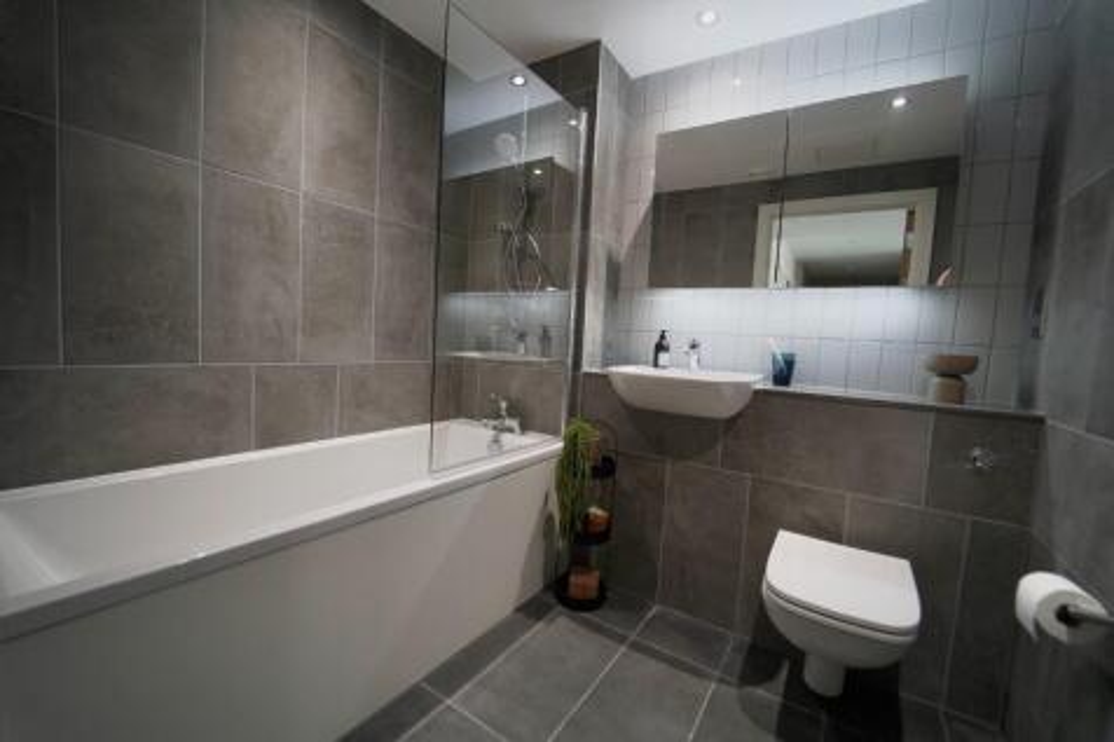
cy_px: 371
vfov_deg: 81.2
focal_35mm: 14
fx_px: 433
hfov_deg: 104.3
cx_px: 557
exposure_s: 1/50
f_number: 2.8
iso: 400
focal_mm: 14
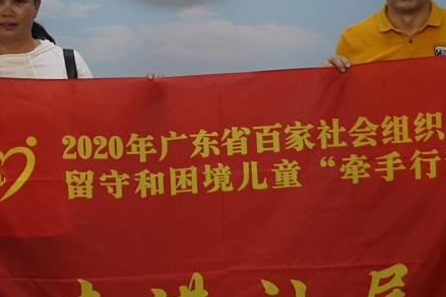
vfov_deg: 8.3
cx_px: 166
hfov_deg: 12.5
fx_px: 2032
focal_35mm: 164
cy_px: -27
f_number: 4.5
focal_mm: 48
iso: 1000
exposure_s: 1/160
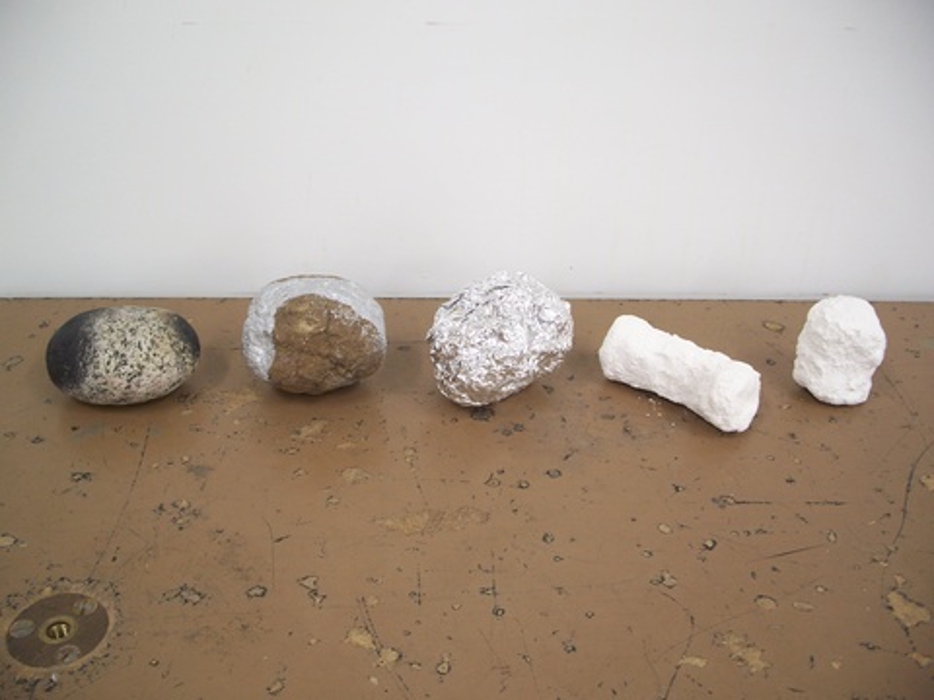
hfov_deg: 50.1
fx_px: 998
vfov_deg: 38.7
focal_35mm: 37
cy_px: 350
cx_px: 467
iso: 125
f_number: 2.8
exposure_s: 1/30
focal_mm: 7.8
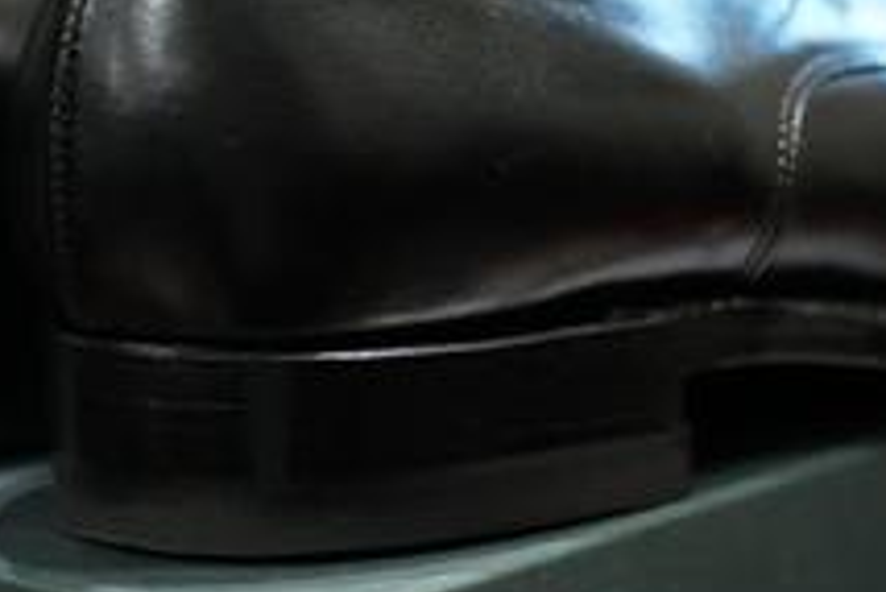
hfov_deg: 8.4
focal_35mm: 245
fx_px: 6034
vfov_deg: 5.6
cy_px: -52
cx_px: 323
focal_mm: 105
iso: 4000
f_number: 2.8
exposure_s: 1/125
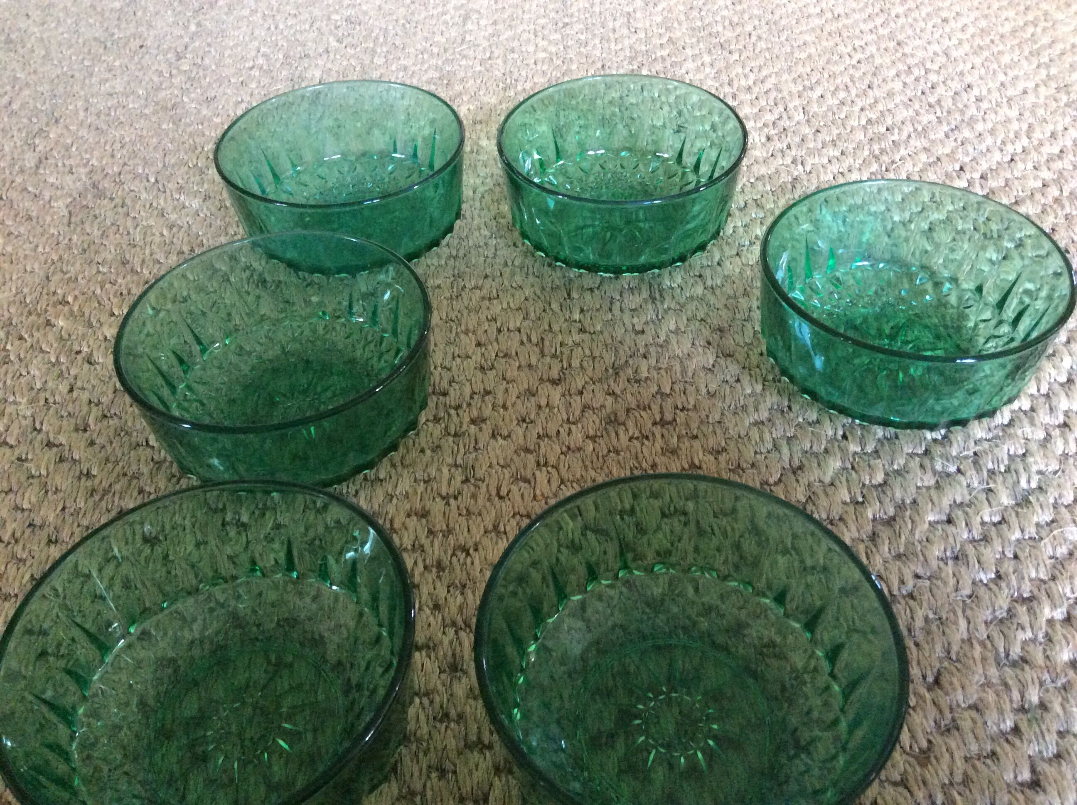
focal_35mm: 32
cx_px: 538
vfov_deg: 44.1
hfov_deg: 56.9
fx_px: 994
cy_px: 402
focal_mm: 3.3
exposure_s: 1/17
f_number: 2.4
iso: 320
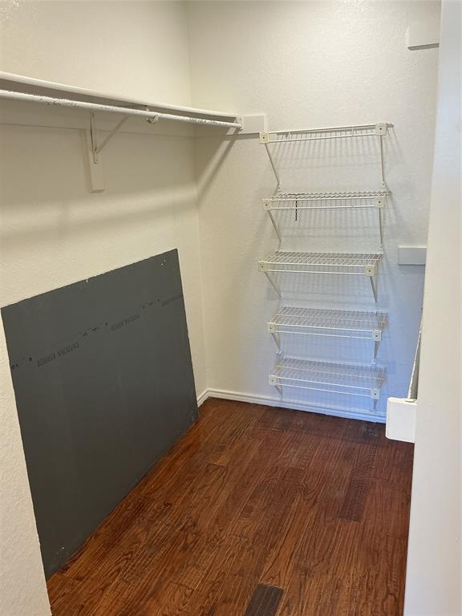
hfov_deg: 48.2
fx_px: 516
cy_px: 308
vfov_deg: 61.7
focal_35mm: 29
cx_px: 231
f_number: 1.8
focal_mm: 3
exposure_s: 1/60
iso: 50
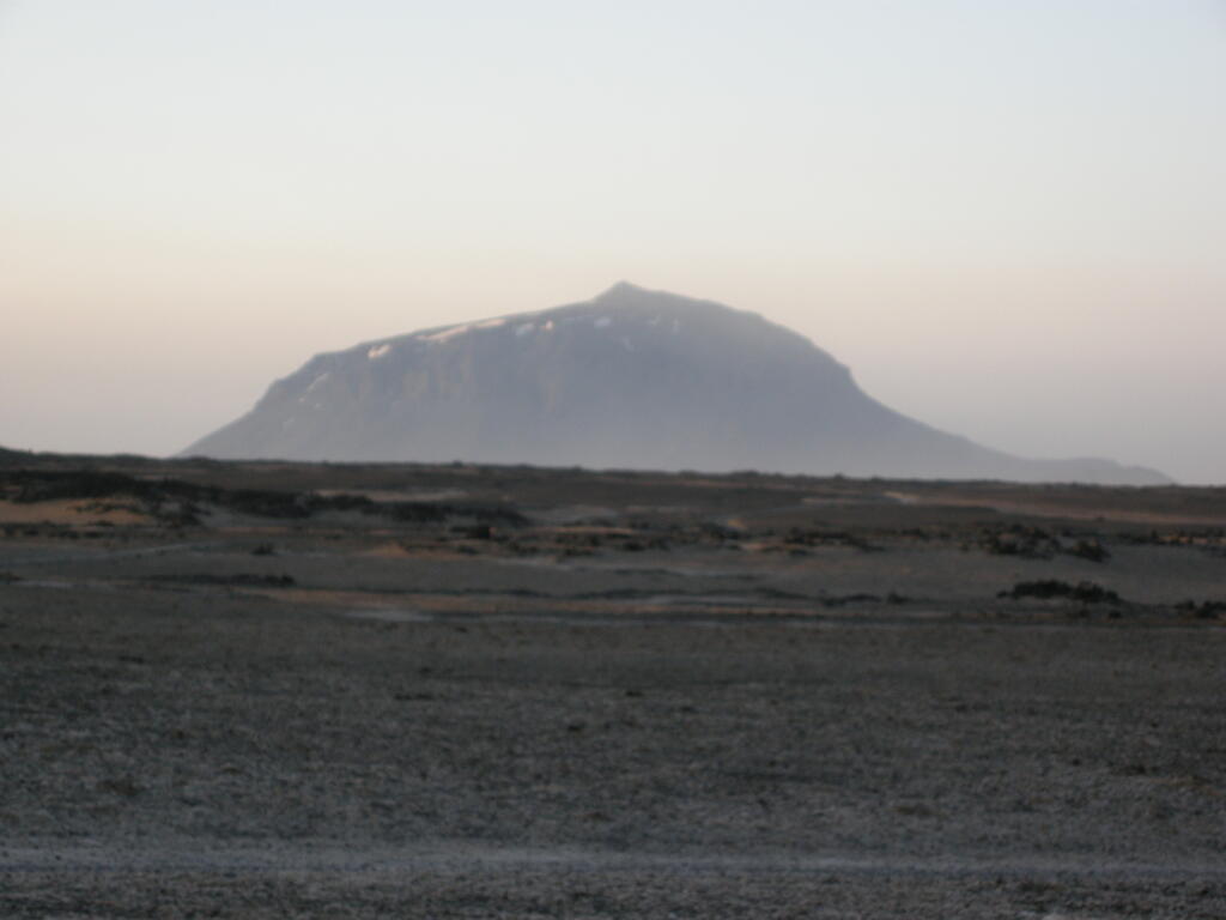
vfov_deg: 12.0
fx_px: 4356
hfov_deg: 16.0
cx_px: 613
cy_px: 460
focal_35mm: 123
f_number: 5.3
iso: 100
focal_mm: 26.3
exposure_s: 1/94.7
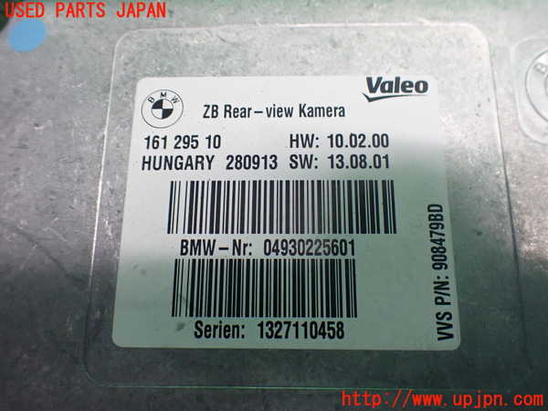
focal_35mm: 30
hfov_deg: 60.0
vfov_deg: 46.8
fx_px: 475
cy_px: 206
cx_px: 274
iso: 800
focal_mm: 5.4
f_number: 2.3
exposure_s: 1/125
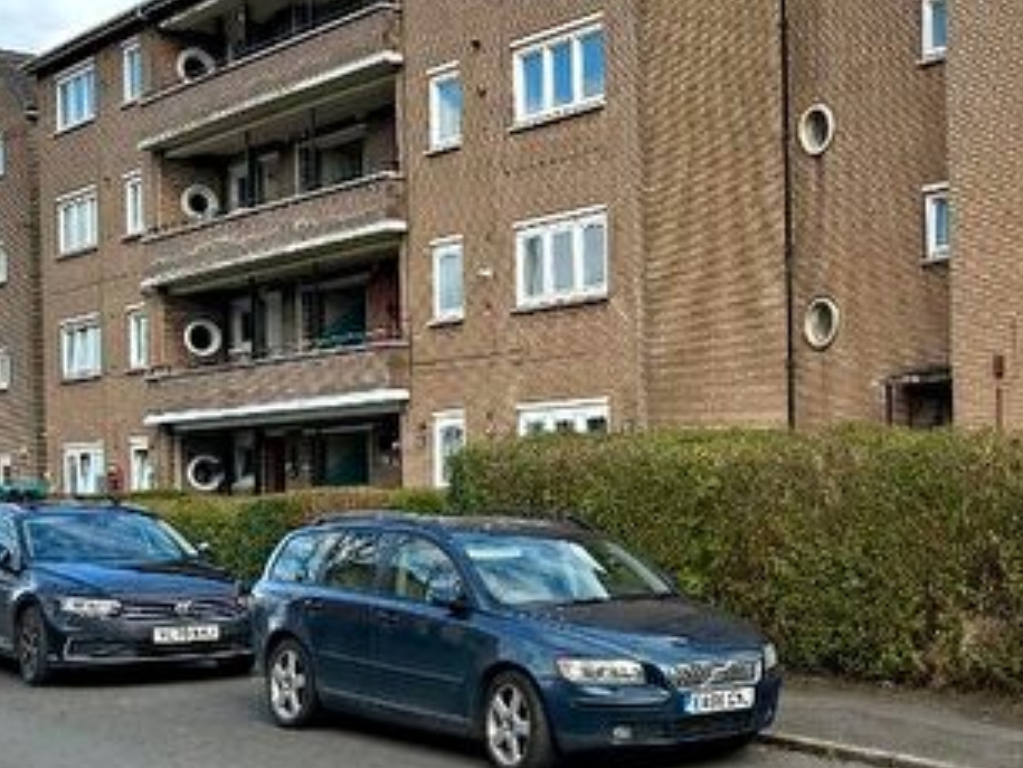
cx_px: 939
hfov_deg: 33.0
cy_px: 119
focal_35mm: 55
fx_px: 1626
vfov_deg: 25.9
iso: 80
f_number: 1.78
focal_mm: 6.86
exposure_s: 1/2732
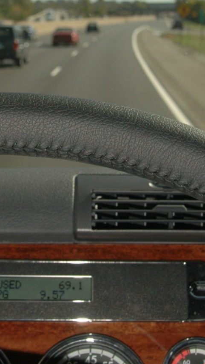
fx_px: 815
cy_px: 105
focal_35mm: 84
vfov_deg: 25.0
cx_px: 106
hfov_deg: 14.3
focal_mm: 23
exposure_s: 1/500
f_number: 6.3
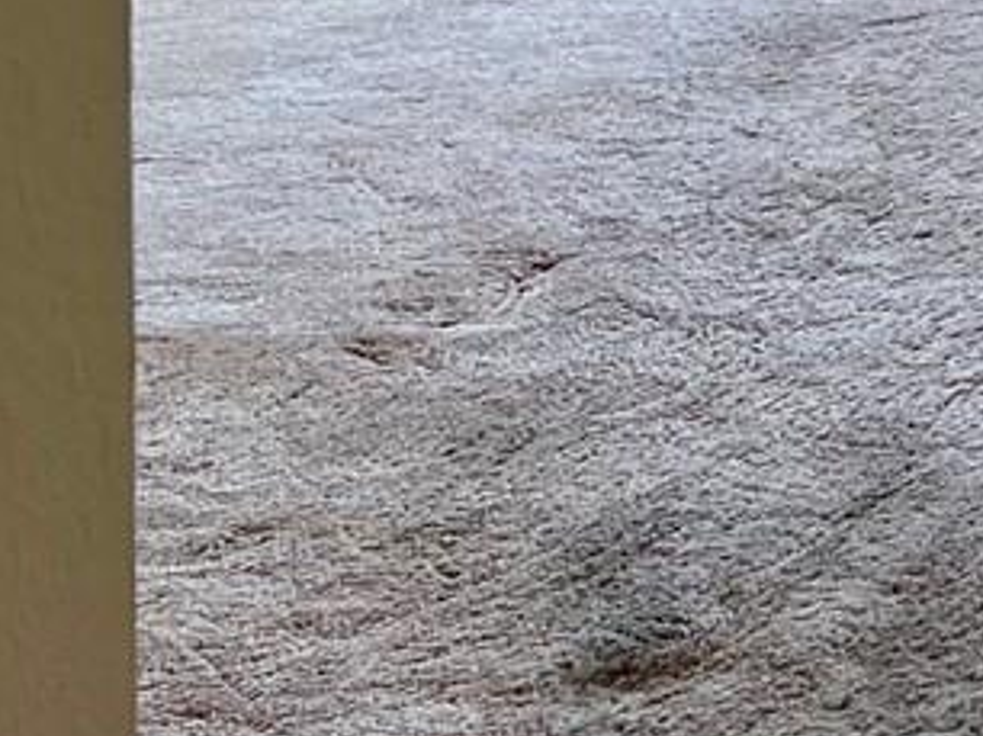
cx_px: 1972
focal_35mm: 136
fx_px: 3859
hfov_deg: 12.7
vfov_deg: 10.1
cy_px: -733
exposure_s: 1/140
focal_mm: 5.7
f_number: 1.5
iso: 64
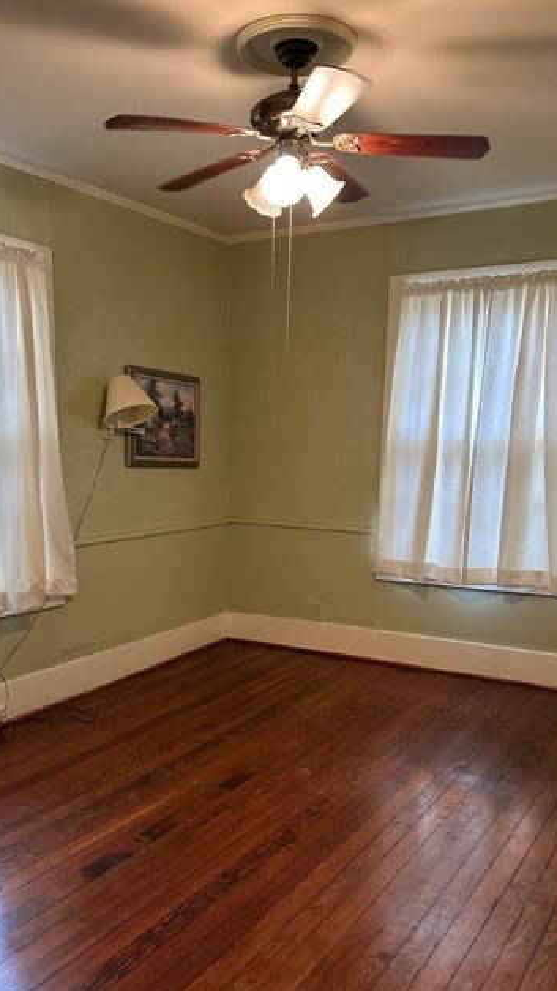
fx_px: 841
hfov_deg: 36.7
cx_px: 270
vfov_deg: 60.7
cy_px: 579
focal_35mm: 32
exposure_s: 1/60
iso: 200
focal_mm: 6.86
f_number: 1.78
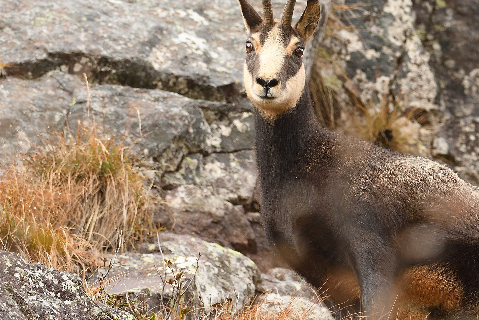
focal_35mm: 991
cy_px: 214
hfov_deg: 2.1
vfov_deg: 1.4
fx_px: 13186
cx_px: 355
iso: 1000
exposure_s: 1/800
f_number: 6.3
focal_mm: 400
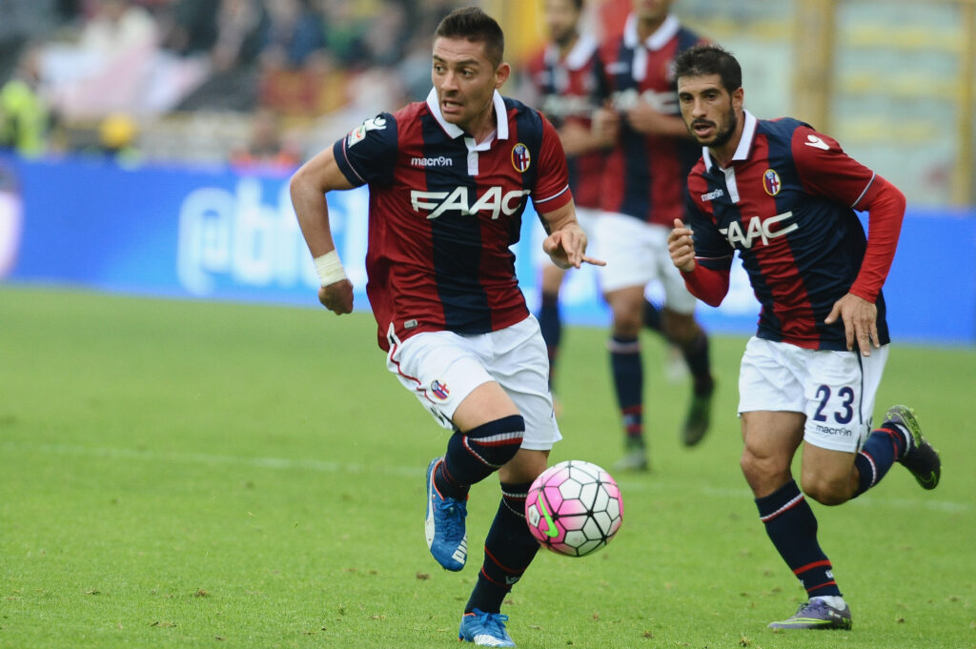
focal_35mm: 500
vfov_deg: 2.7
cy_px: 324
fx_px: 13544
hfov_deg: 4.1
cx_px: 488
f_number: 6.3
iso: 2000
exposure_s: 1/1600
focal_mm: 500
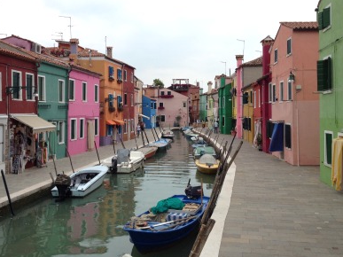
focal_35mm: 43
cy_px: 107
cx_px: 156
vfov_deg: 33.5
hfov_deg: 43.8
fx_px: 426
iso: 50
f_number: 2.4
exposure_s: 1/257
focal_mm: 4.28
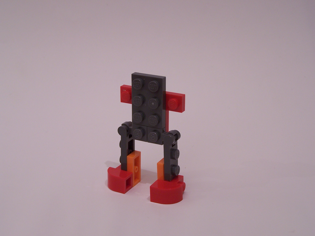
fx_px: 610
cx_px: 158
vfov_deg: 21.9
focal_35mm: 67
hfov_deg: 29.0
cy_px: 118
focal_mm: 11.1
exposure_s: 1/4
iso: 80
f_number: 3.2
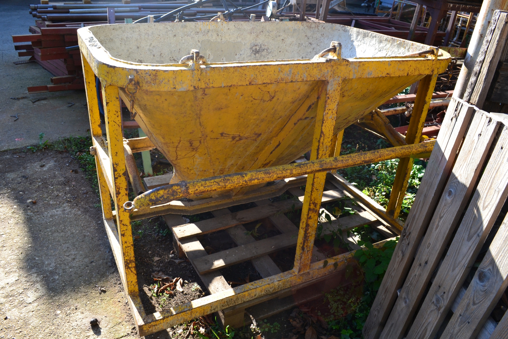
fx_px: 381
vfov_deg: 47.9
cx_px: 254
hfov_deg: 67.4
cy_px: 170
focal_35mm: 27
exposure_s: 1/125
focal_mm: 18
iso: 400
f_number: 9
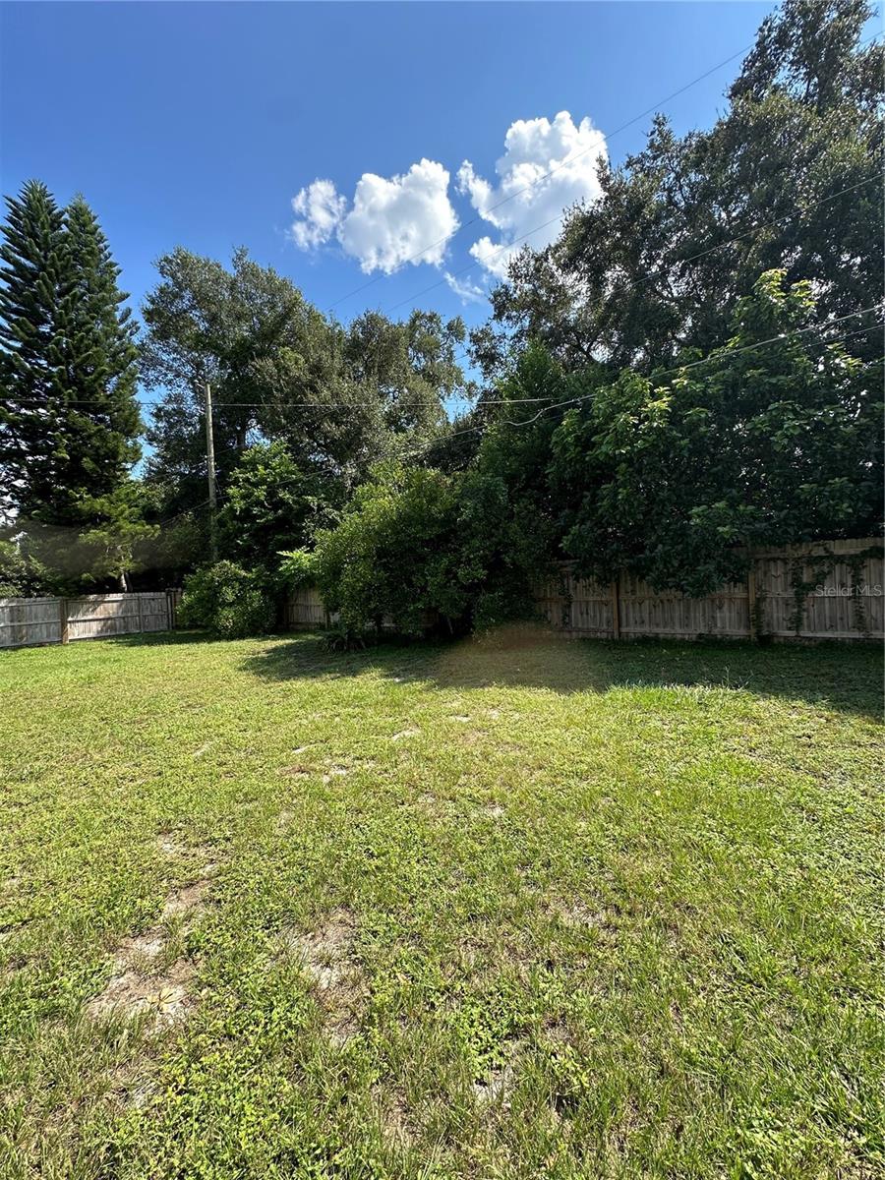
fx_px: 477
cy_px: 590
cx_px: 442
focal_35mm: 14
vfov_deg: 102.1
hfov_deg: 85.7
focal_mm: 2.22
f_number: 2.2
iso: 40
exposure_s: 1/707
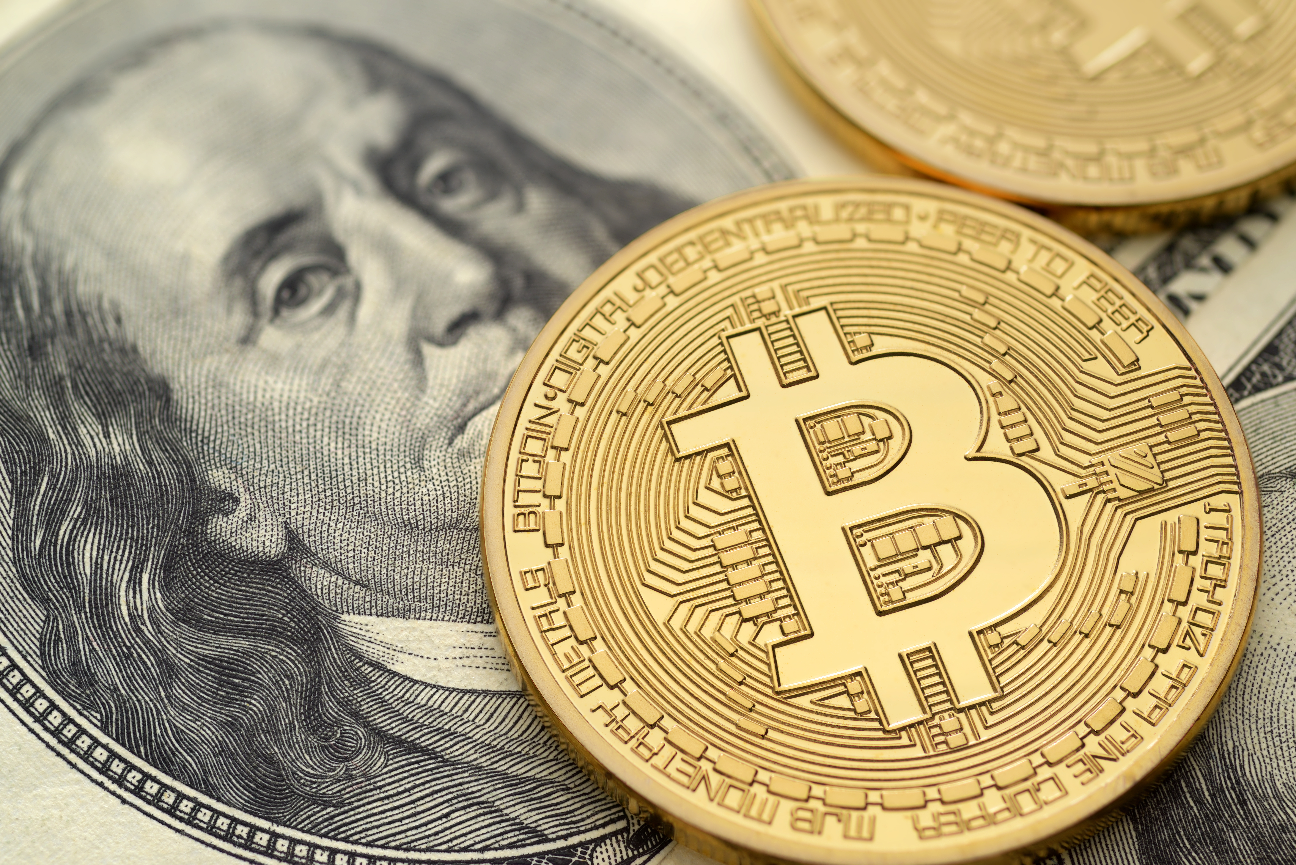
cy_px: 432
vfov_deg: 22.6
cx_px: 648
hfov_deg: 33.4
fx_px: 2161
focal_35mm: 60
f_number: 5.6
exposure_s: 1/160
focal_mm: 60
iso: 100
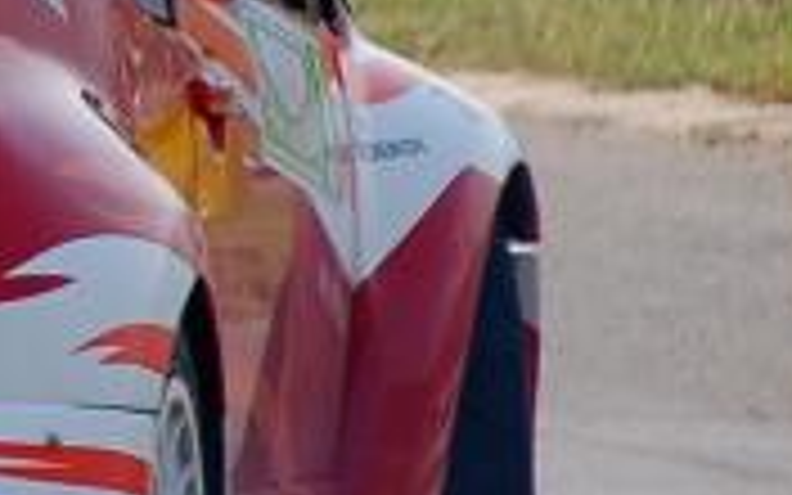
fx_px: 25836
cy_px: -236
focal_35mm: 1197
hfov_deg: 1.8
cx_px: -729
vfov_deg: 1.1
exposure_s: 1/1000
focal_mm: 135
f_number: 5
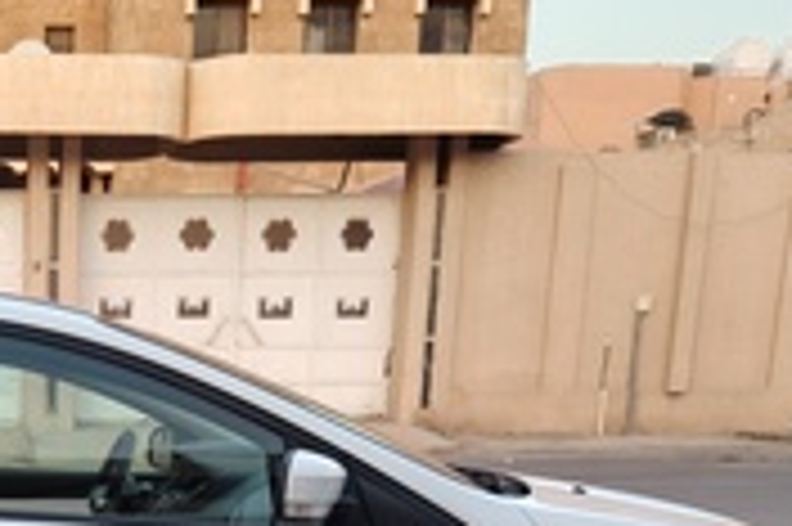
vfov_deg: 18.9
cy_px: 735
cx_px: -74
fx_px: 1429
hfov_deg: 28.3
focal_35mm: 65
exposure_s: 1/50
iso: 151
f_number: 1.75
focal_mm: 5.25
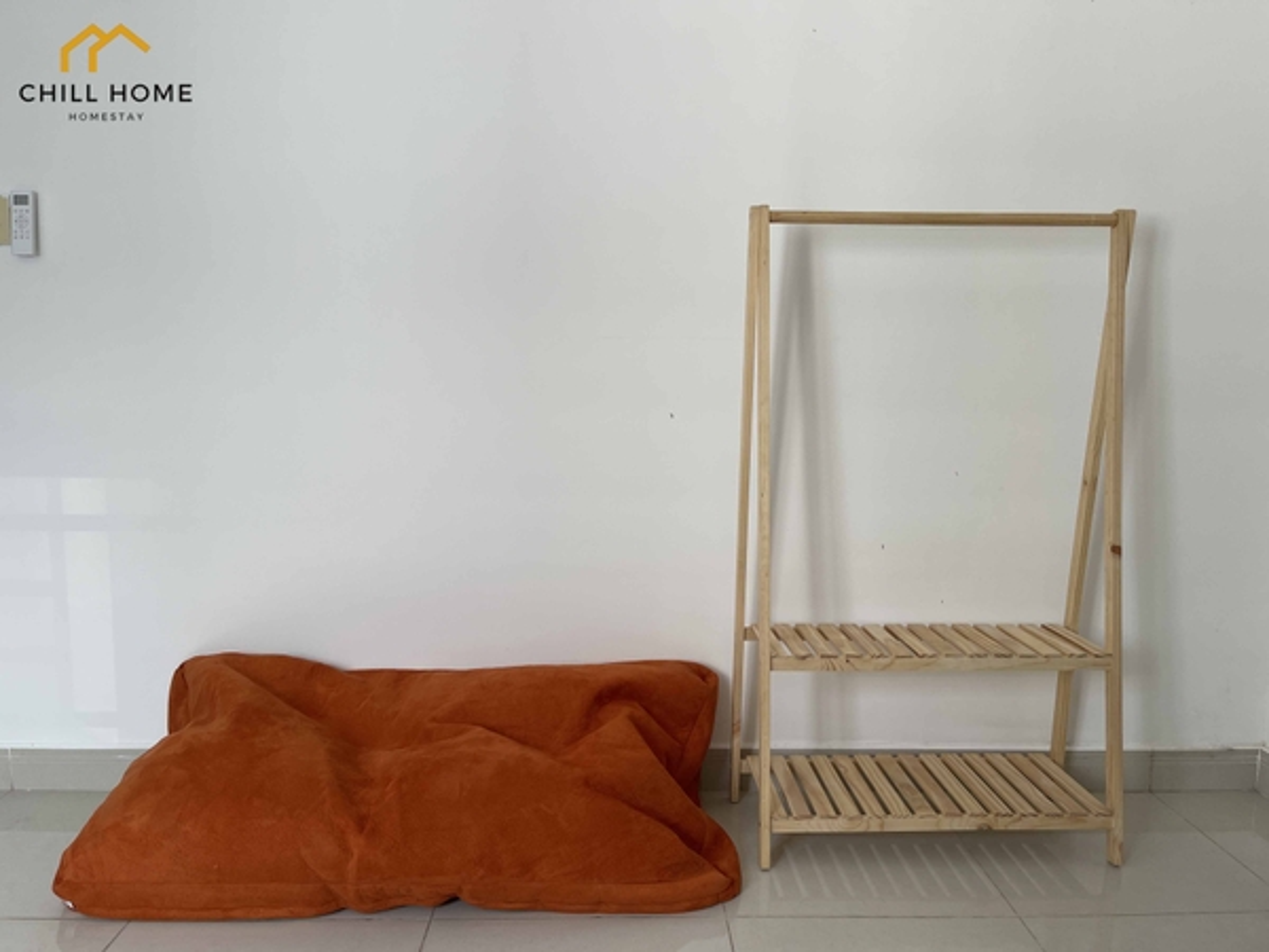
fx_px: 953
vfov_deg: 53.1
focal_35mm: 26
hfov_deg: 67.3
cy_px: 476
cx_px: 634
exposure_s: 1/121
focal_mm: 5.1
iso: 50
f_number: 1.6
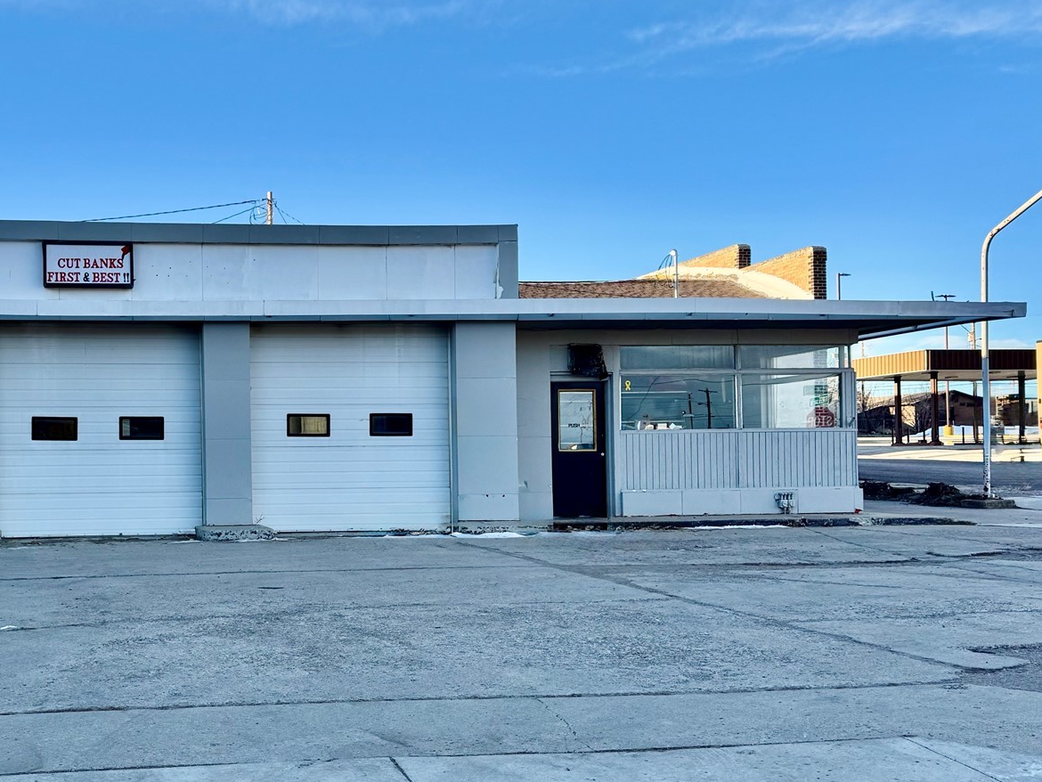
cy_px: 460
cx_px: 203
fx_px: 1265
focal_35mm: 42
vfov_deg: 34.3
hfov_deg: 42.7
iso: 80
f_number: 1.78
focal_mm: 6.76
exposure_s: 1/1488
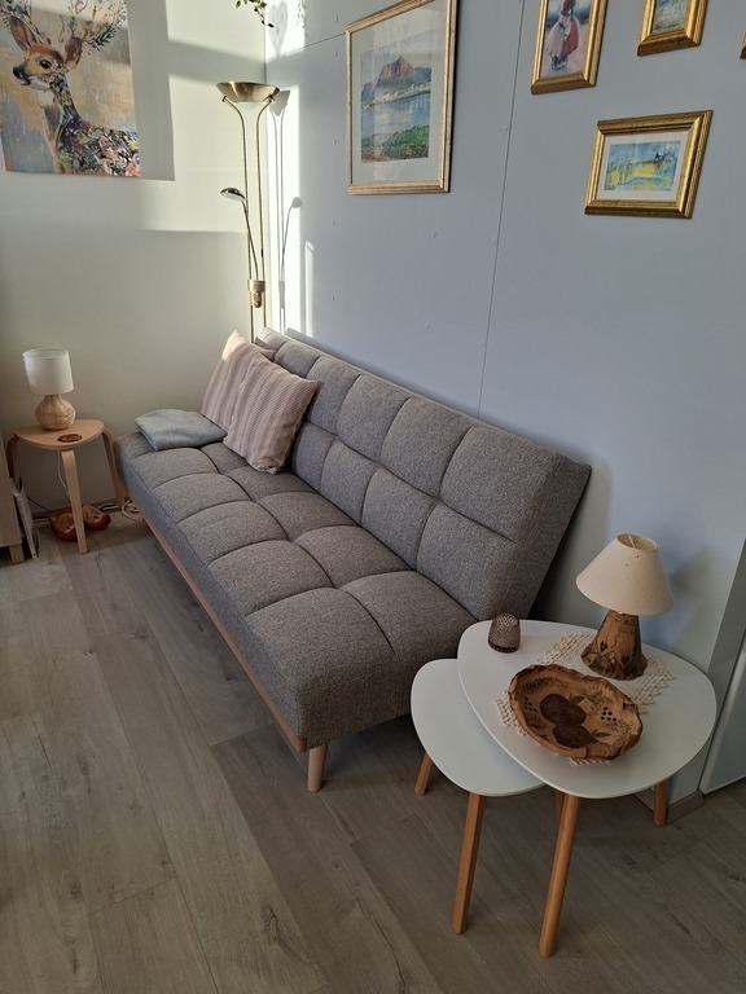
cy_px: 497
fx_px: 661
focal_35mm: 23
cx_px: 373
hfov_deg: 58.9
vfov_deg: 73.9
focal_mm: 5.54
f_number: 1.8
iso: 50
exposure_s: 1/100
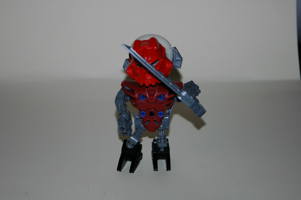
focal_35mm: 120
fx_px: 1002
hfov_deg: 17.1
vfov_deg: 11.4
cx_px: 150
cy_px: 100
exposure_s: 1/125
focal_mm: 80
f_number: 5.6
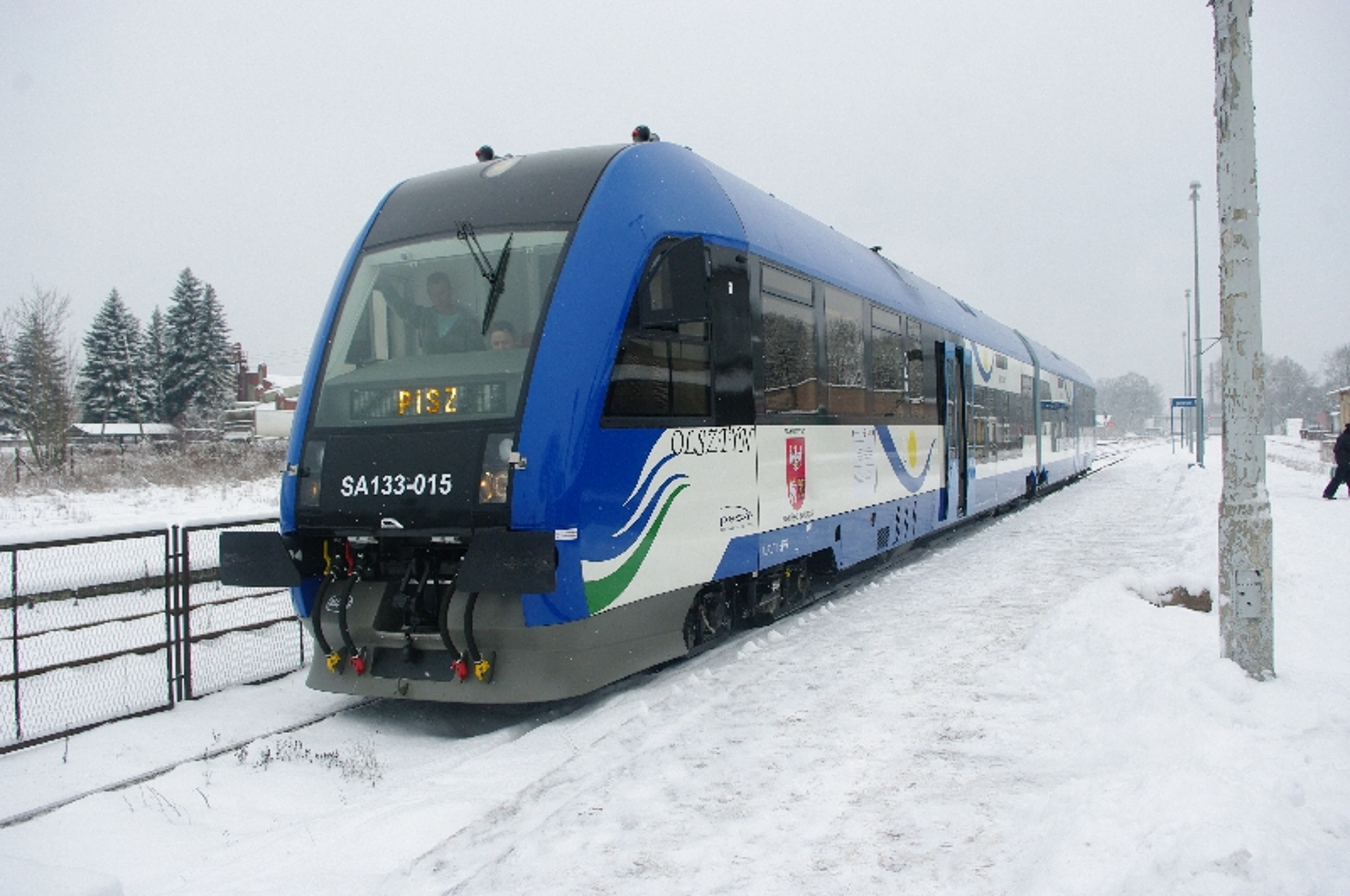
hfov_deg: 59.0
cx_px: 675
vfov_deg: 41.1
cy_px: 448
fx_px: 1194
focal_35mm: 32
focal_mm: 21.25
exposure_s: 1/250
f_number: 6.7
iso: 400
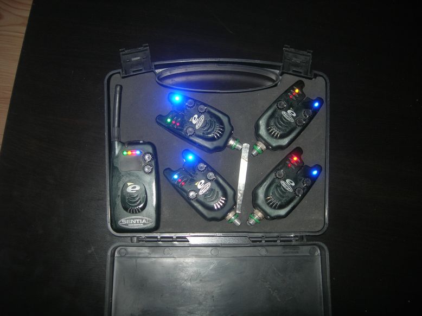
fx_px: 463
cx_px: 211
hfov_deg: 49.0
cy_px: 158
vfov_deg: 37.7
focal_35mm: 38
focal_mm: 7.8
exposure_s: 1/60.1
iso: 64
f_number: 2.8
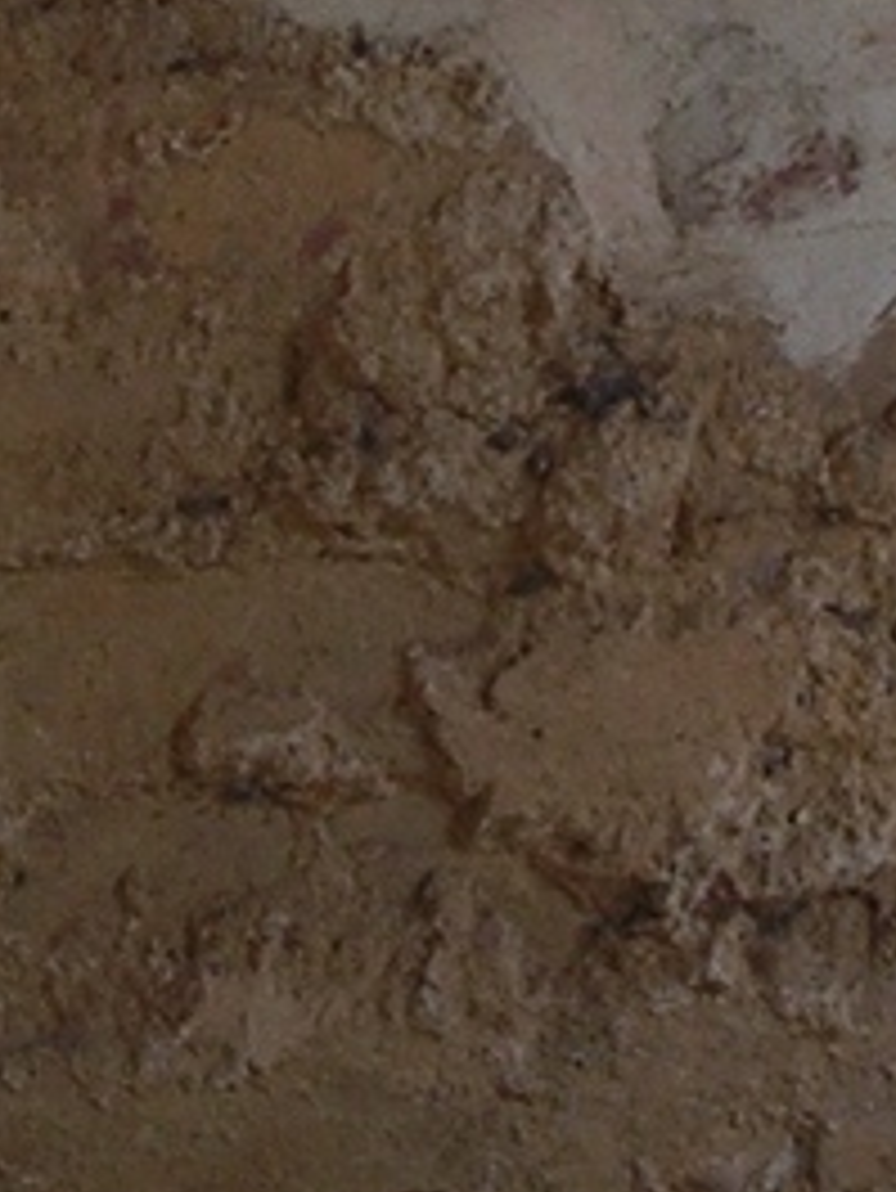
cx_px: 531
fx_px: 7690
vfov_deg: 8.9
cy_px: 472
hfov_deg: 6.7
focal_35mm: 223
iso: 64
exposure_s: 1/60
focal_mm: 7.8
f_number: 2.8
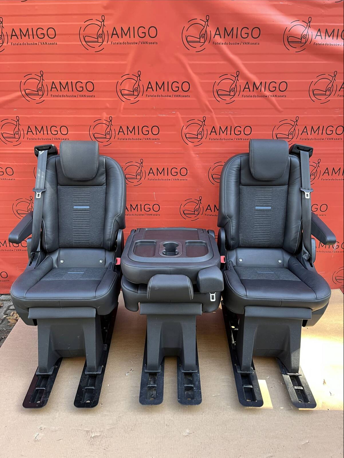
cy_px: 229
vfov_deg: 67.3
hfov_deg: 53.1
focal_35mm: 26
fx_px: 344
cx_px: 172
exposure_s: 1/99
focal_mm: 5.1
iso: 125
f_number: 1.6
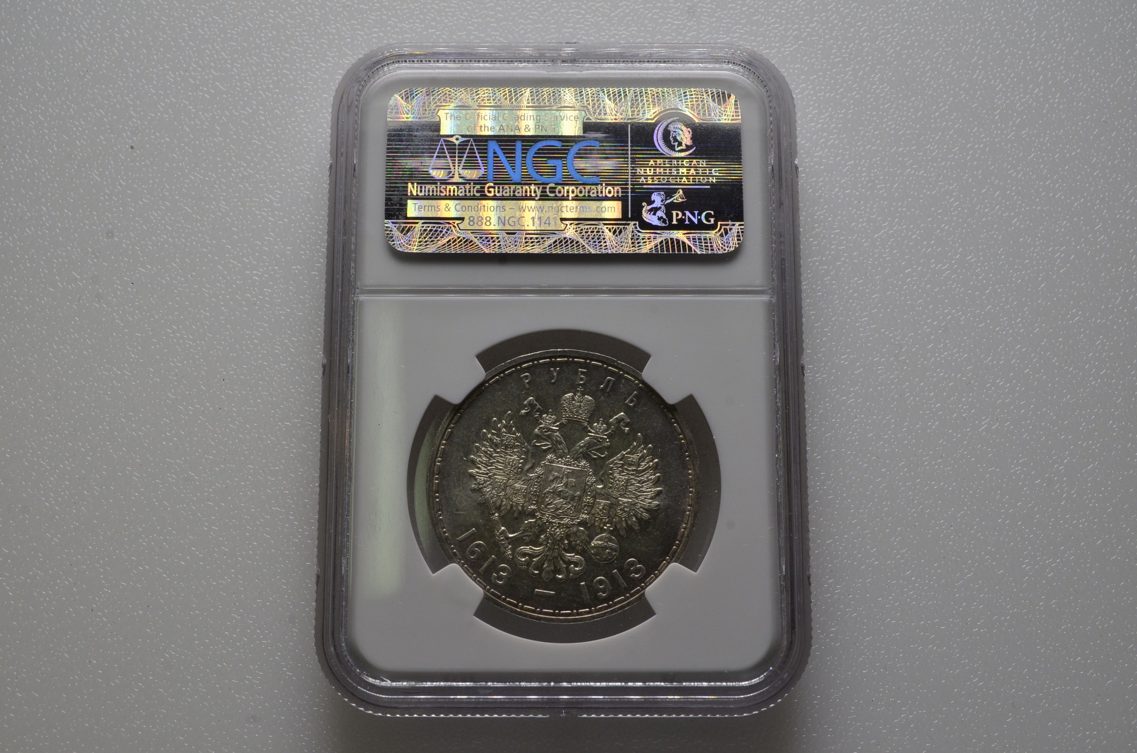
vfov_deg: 28.0
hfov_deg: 41.2
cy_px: 376
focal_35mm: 48
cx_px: 568
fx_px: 1513
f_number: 14
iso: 400
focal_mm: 32
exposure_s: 1/250
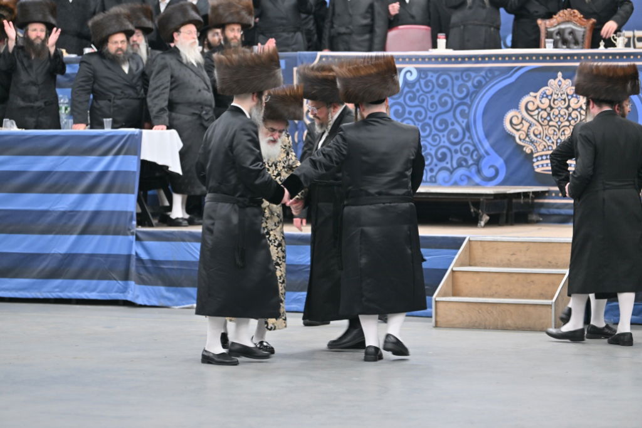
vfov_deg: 9.2
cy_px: 214
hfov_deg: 13.7
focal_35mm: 150
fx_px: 2675
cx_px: 321
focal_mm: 150
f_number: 2.8
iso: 250
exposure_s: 1/60
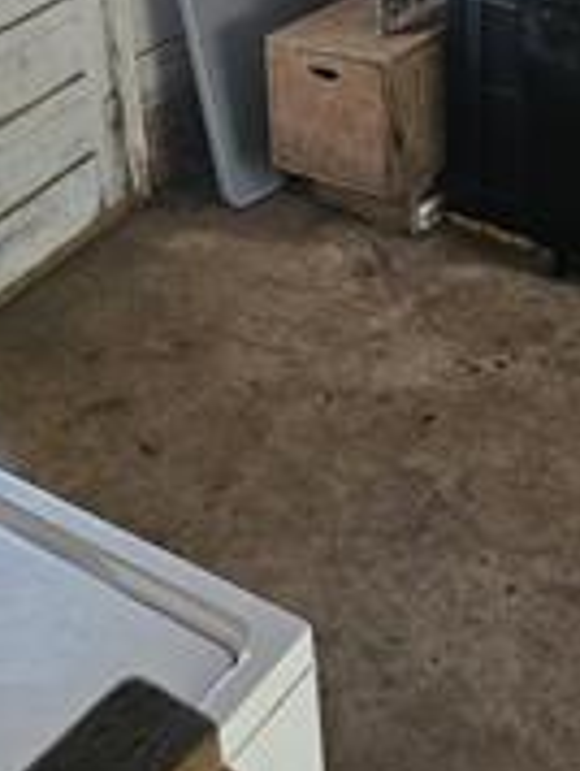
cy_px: -104
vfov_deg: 28.0
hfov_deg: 23.7
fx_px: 1382
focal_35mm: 62
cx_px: 290
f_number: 1.8
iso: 1000
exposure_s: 1/120
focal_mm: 5.4
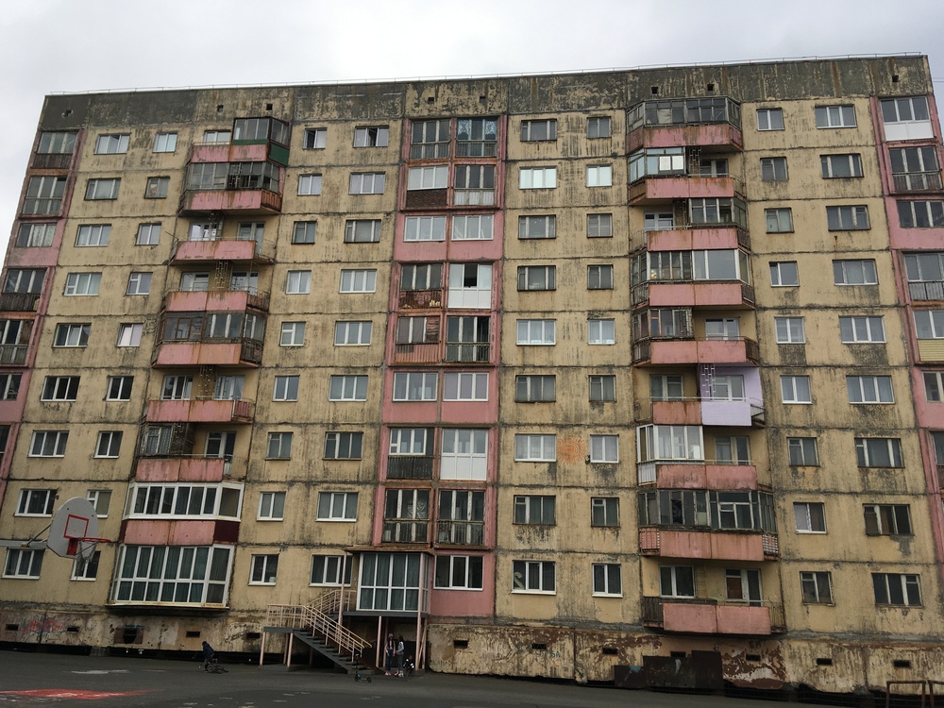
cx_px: 472
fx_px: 791
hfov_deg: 61.7
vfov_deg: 48.2
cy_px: 354
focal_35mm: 29
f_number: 2.2
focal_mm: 4.15
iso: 25
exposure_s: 1/255
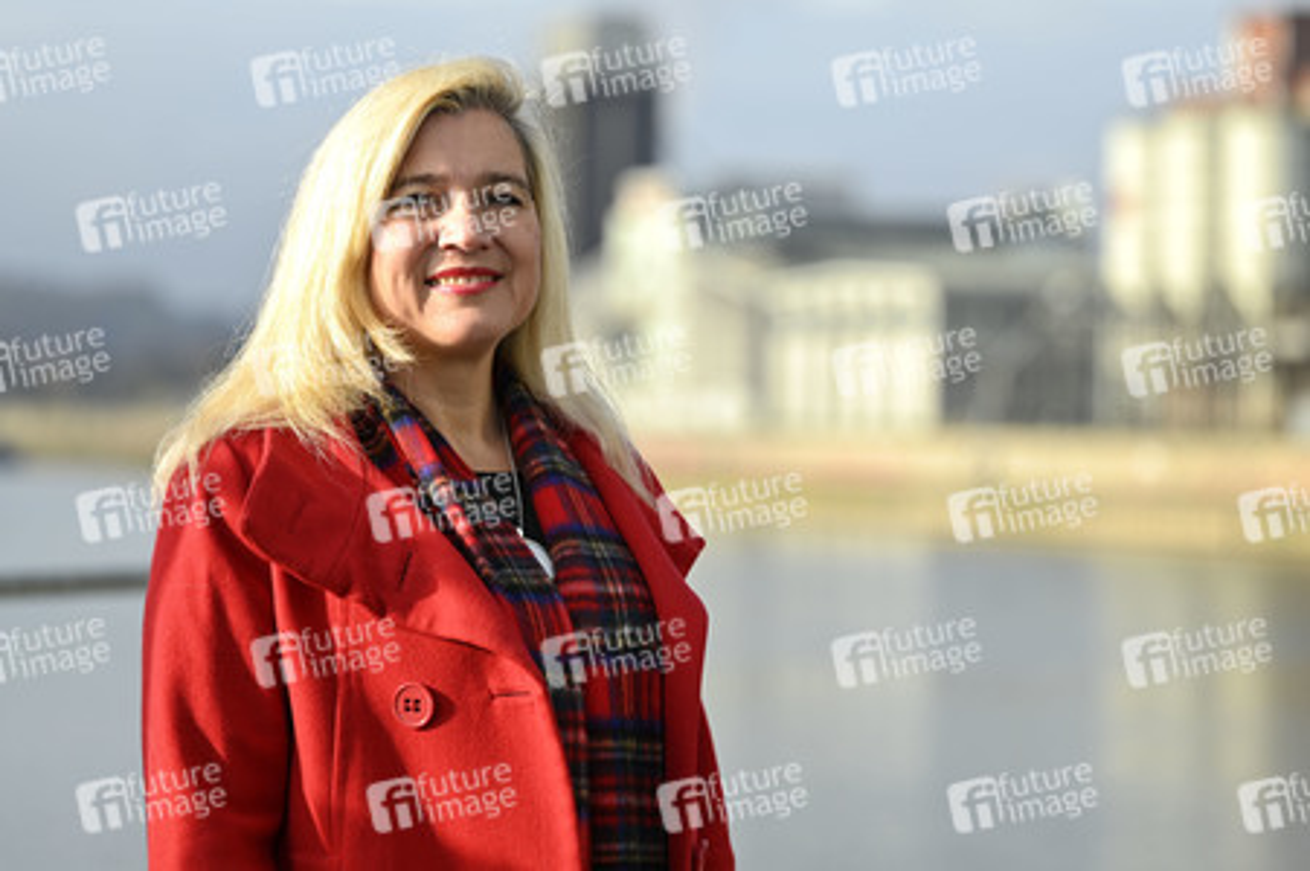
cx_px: 655
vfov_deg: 14.1
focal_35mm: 97
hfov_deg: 21.0
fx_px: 3527
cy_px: 436
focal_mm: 97
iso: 50
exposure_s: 1/640
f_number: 2.8
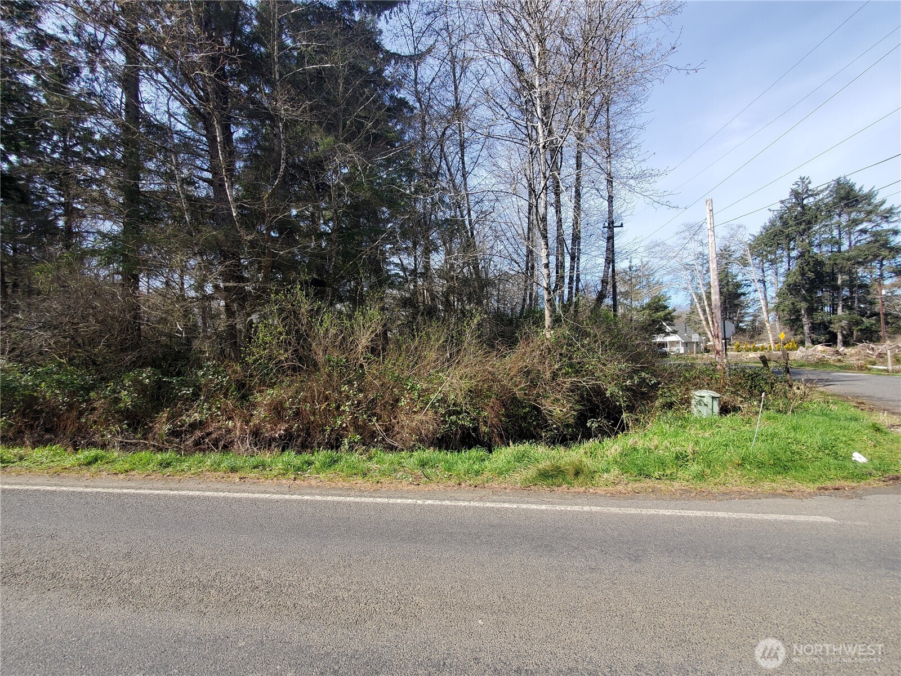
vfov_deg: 89.9
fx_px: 338
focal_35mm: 13
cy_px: 338
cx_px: 450
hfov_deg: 106.2
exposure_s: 1/594
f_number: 2.2
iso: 50
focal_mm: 1.8
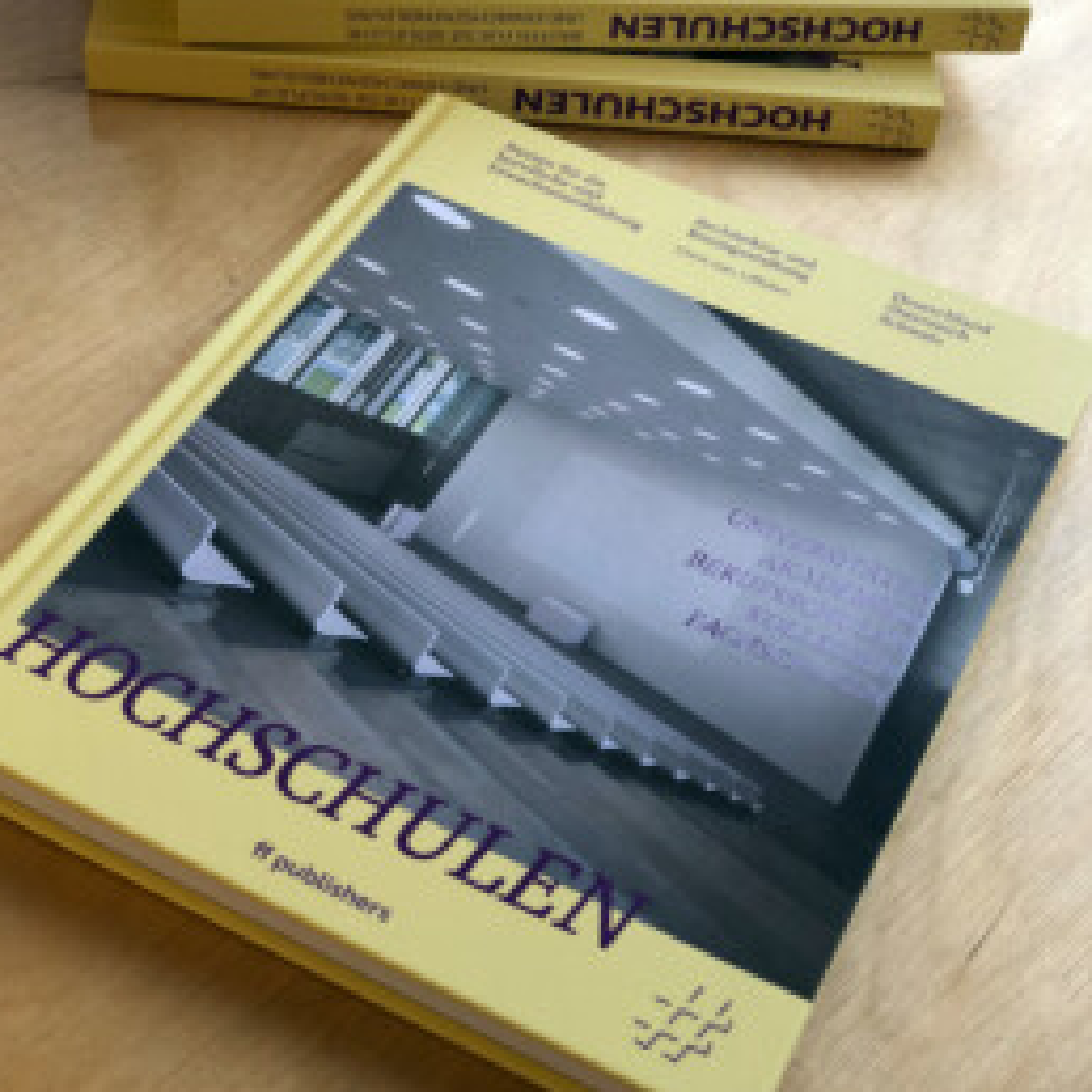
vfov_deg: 27.1
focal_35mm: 63
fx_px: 2248
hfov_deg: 27.3
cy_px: 362
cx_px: 540
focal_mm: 6
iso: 40
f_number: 2.4
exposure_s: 1/50
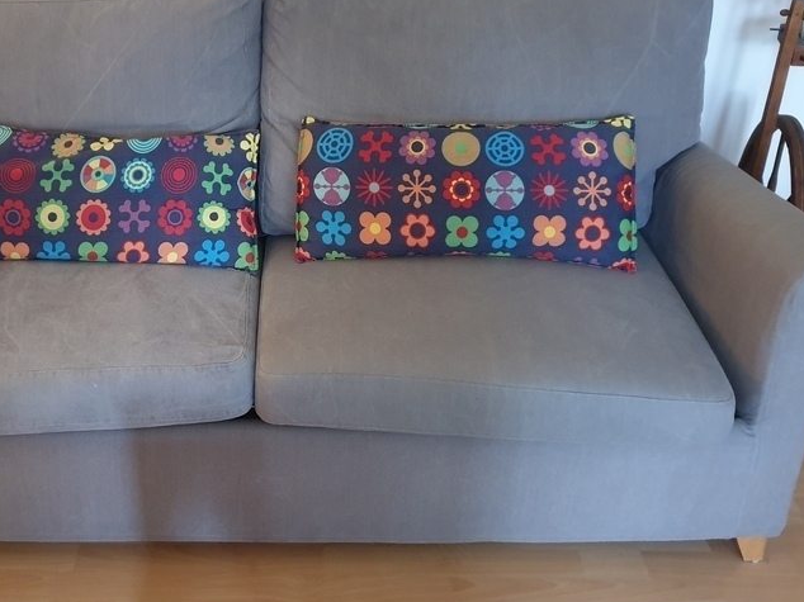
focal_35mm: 42
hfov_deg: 43.7
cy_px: 251
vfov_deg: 34.3
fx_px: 975
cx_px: 222
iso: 320
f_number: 1.5
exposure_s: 1/50
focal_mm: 4.3
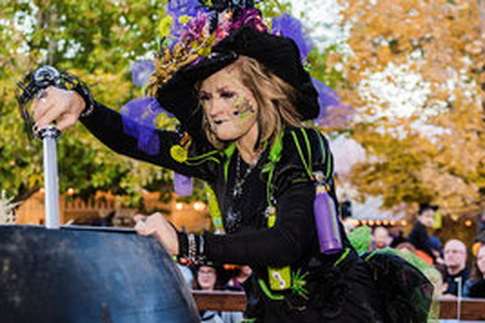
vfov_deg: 16.9
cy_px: 172
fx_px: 1091
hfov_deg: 25.1
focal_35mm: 81
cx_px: 249
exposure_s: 1/160
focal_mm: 45
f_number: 2.8
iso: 400
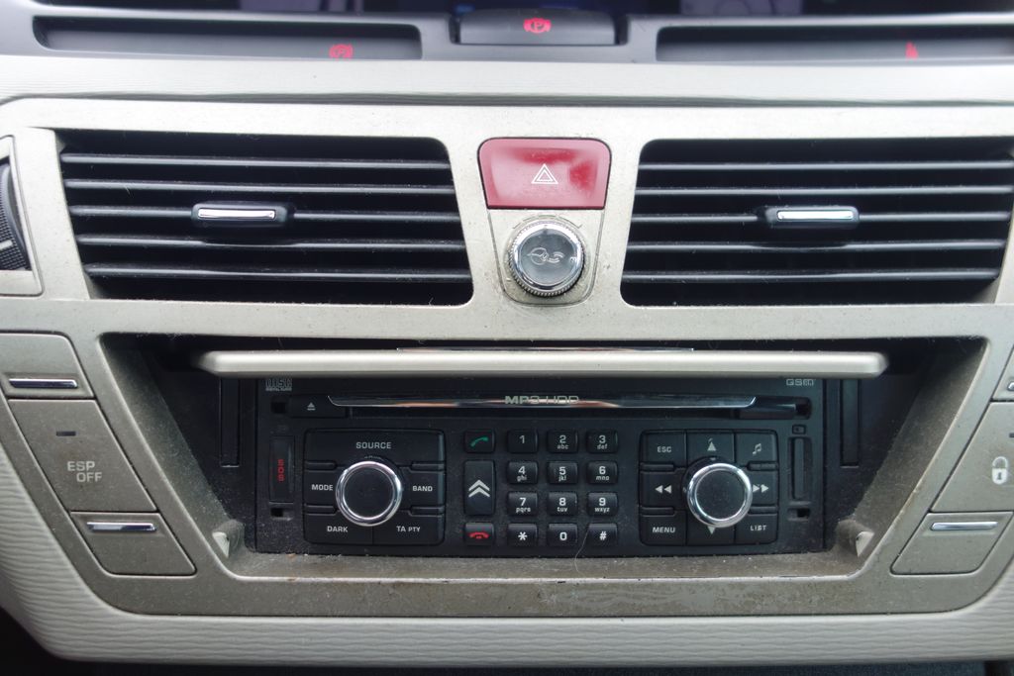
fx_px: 789
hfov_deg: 65.5
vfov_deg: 46.4
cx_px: 507
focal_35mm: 28
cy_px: 338
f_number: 1.8
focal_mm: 10.4
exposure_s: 1/320
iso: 125
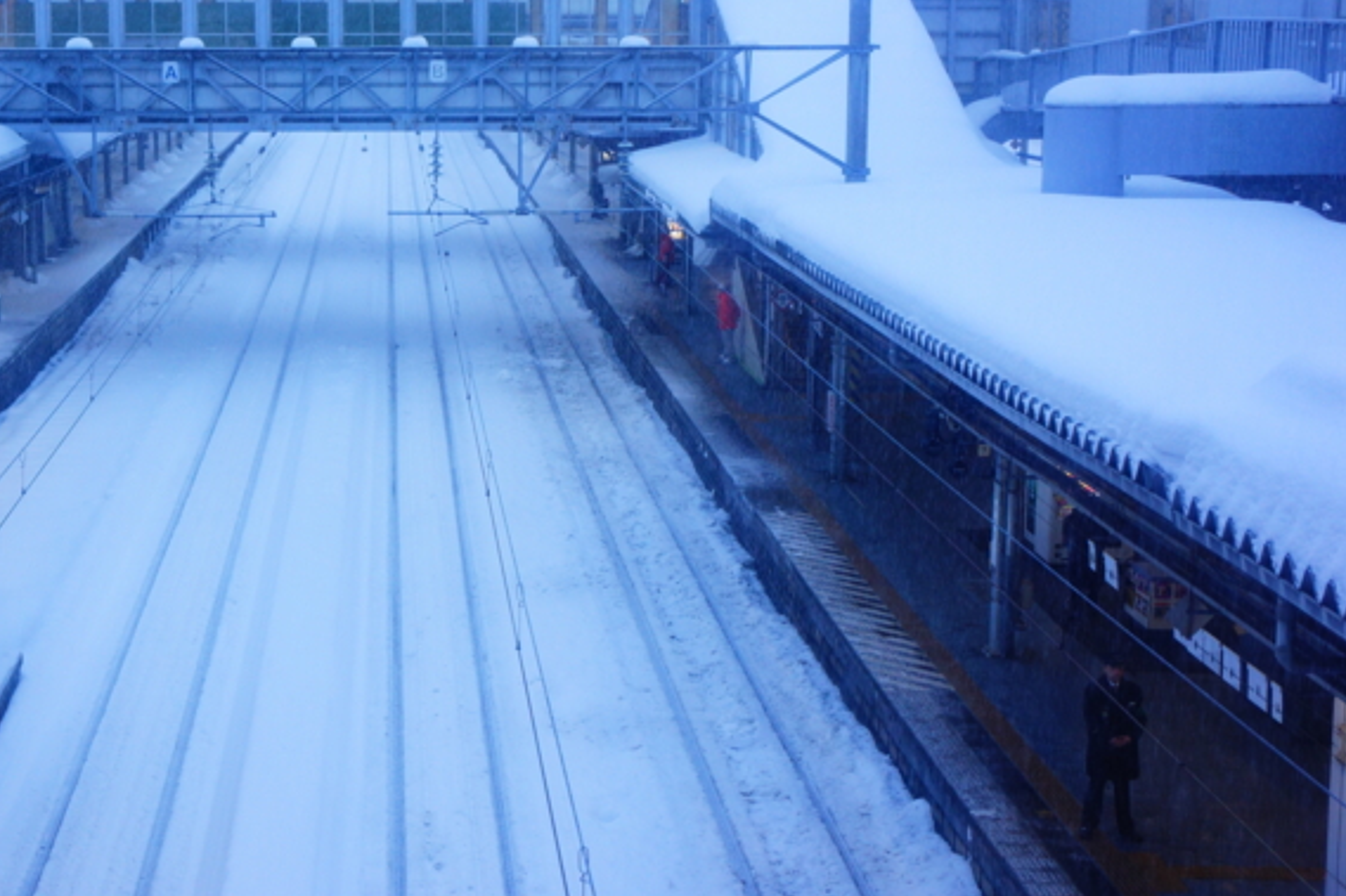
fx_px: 2205
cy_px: 358
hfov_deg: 33.6
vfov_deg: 22.9
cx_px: 447
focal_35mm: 59
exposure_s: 1/60
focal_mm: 28
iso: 250
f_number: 4
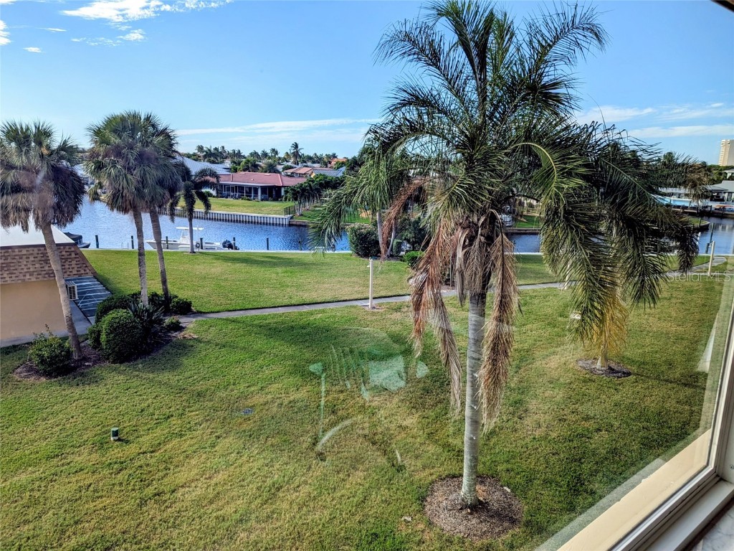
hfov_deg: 71.6
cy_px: 276
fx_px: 509
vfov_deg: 56.8
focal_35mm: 24
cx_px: 367
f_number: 1.85
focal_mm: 6.81
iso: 46
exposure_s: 1/1244
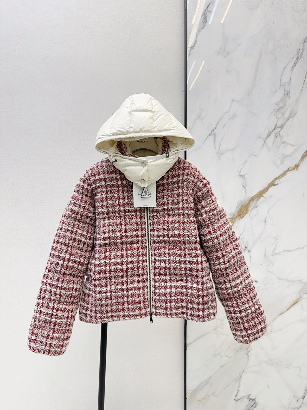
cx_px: 154
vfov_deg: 71.6
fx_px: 284
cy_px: 205
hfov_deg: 56.8
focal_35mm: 24
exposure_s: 1/224
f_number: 1.78
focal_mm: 6.86
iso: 64
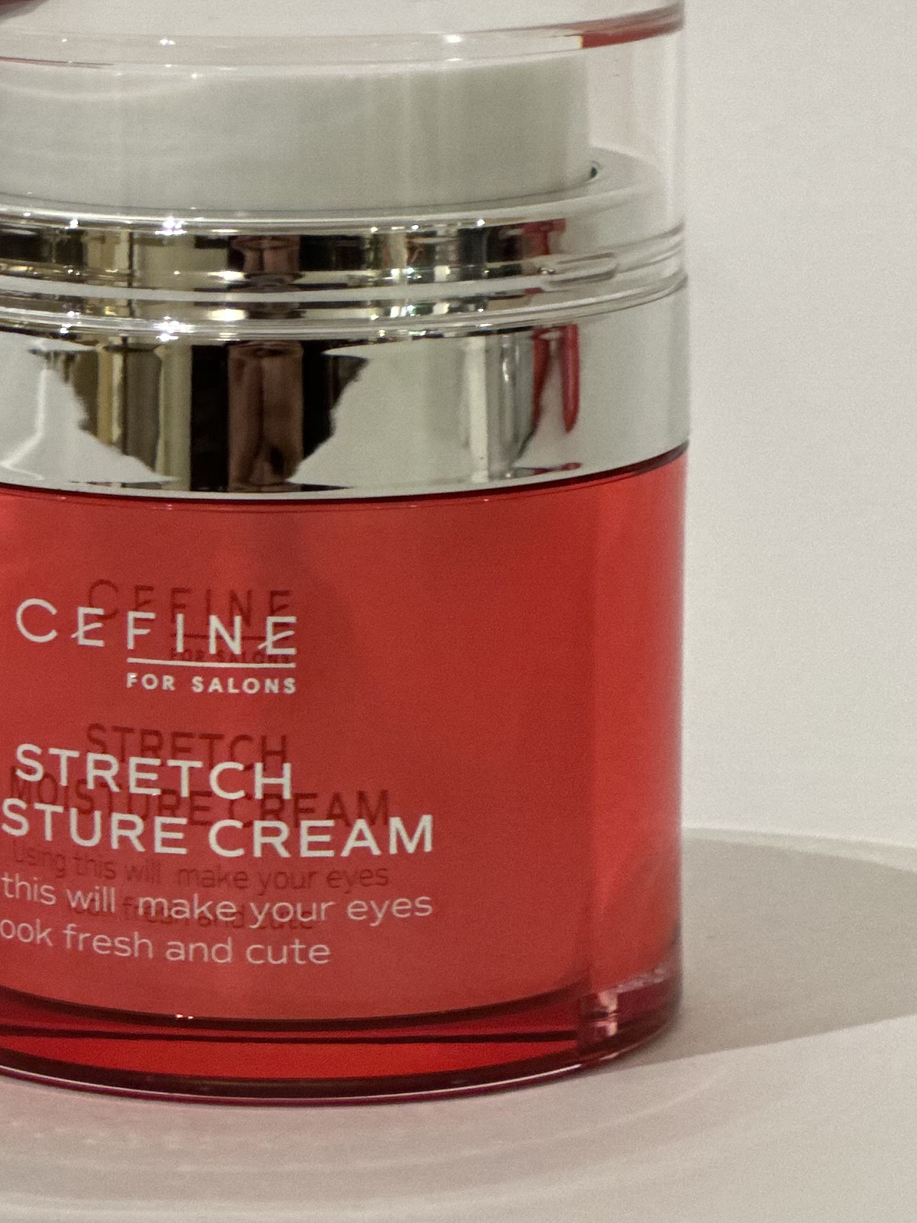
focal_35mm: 182
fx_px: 6430
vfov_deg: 10.8
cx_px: -96
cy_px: 130
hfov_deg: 8.1
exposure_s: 1/25
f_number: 2.8
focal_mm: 9
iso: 400
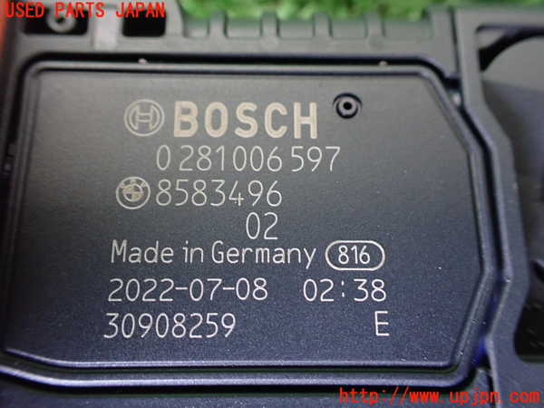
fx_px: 471
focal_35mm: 30
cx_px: 272
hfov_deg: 60.0
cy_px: 204
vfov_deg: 46.8
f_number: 2.3
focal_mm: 5.4
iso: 800
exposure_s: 1/50
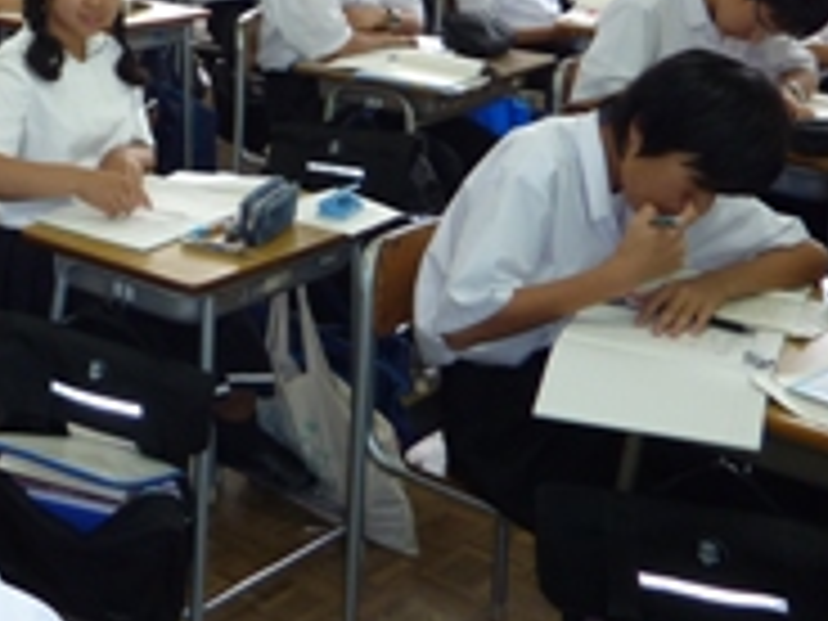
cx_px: -112
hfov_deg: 28.4
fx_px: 1459
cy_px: -126
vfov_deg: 22.2
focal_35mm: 61
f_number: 3.3
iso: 125
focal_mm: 4.1
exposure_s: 1/30
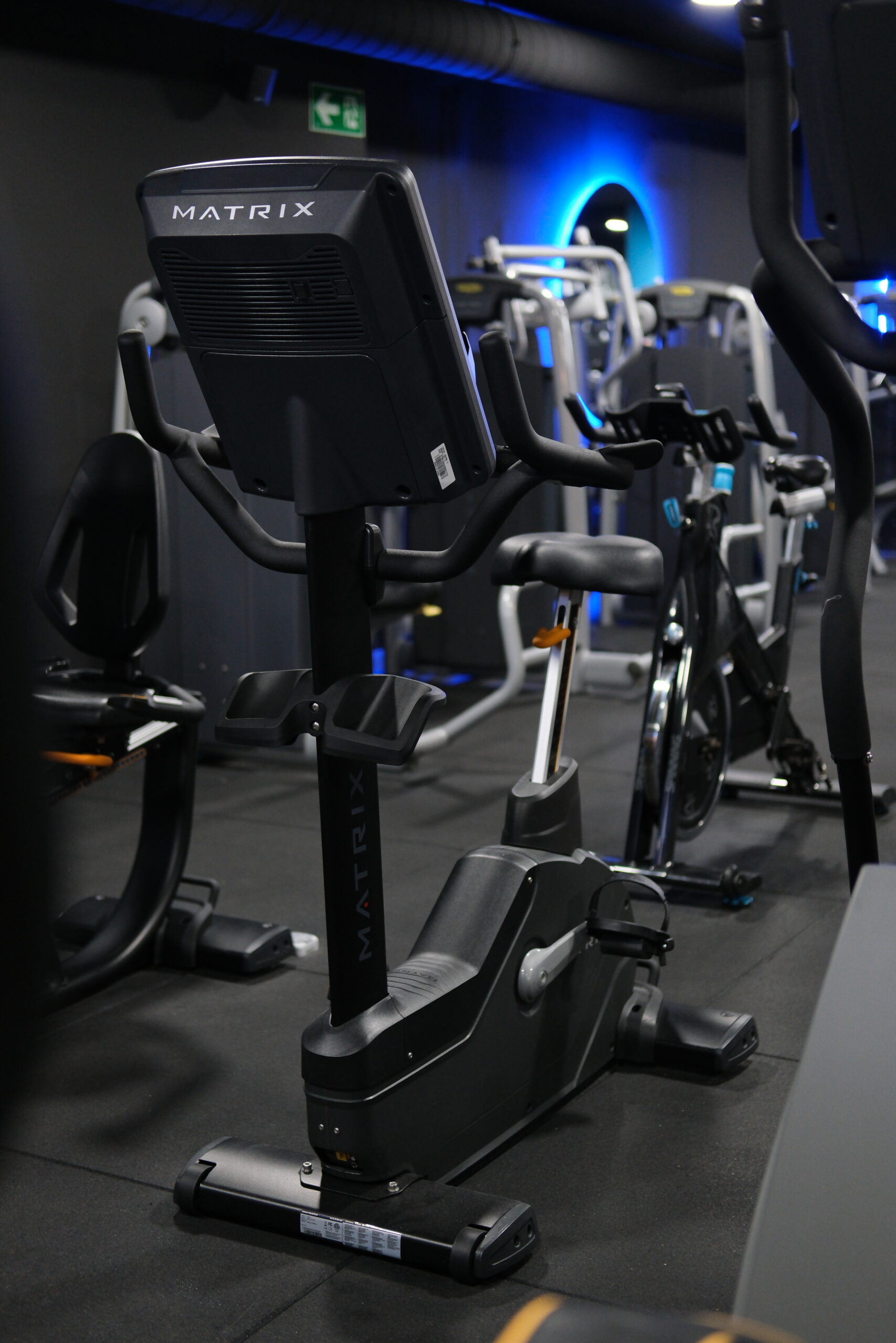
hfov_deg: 25.5
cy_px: 672
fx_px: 1978
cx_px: 448
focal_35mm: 53
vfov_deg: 37.5
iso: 1250
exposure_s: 1/100
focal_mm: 35
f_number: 2
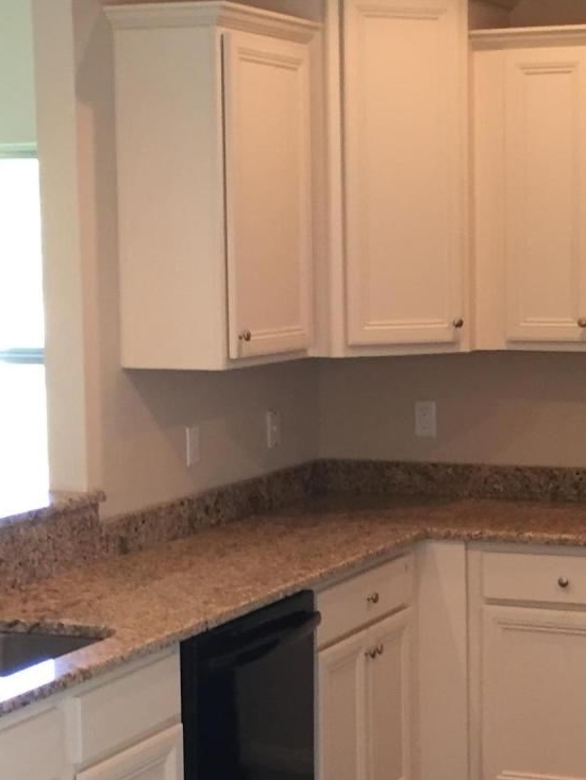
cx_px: 496
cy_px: 399
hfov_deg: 18.4
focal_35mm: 79
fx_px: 1782
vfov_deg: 24.7
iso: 100
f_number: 2.2
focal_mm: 4.15
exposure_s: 1/30
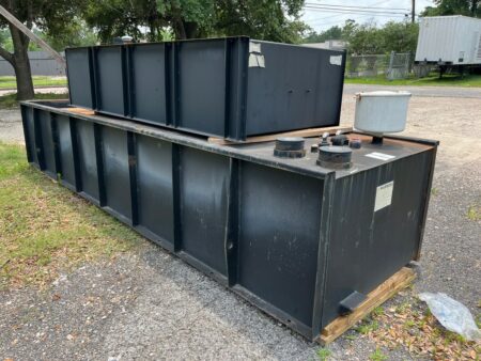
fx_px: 361
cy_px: 180
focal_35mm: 26
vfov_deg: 53.1
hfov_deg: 67.3
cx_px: 240
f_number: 1.6
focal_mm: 5.1
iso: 50
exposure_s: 1/864
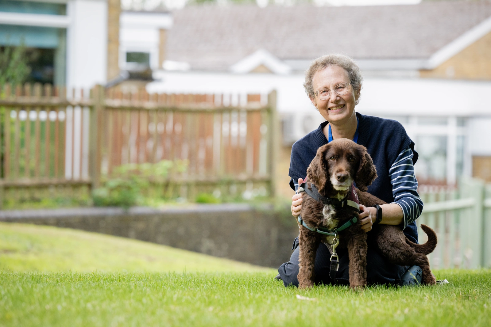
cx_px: 246
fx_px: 2114
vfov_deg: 8.9
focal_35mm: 155
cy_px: 164
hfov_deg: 13.2
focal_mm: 155
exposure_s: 1/1250
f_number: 4.5
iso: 1000
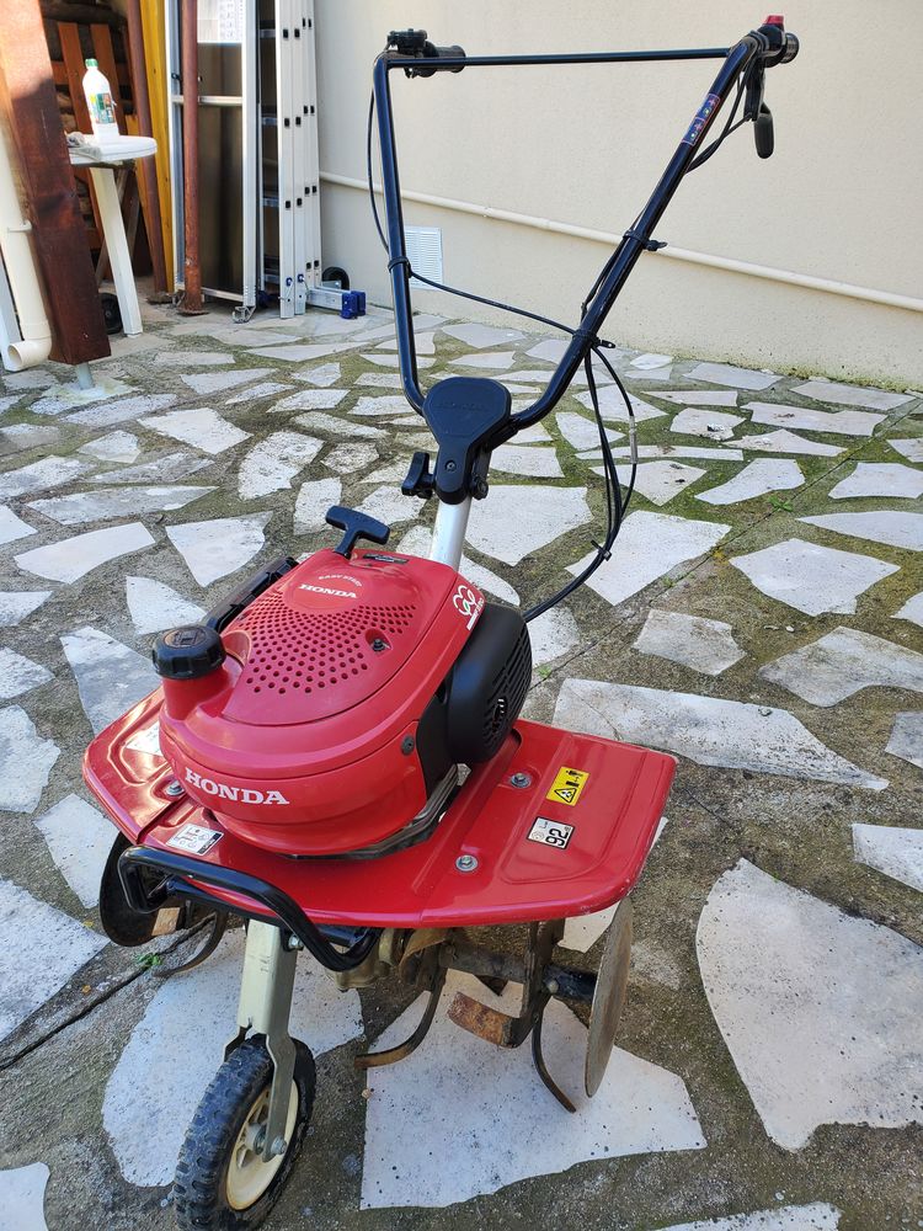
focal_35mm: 26
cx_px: 462
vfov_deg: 67.3
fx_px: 924
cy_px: 616
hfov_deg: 53.1
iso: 50
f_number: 2.4
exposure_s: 1/120
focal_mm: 4.3
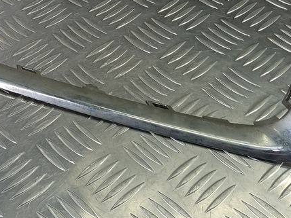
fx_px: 462
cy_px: 50
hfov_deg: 34.8
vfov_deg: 26.2
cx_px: 113
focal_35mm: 55
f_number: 1.6
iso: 82
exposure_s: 1/50
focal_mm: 4.11
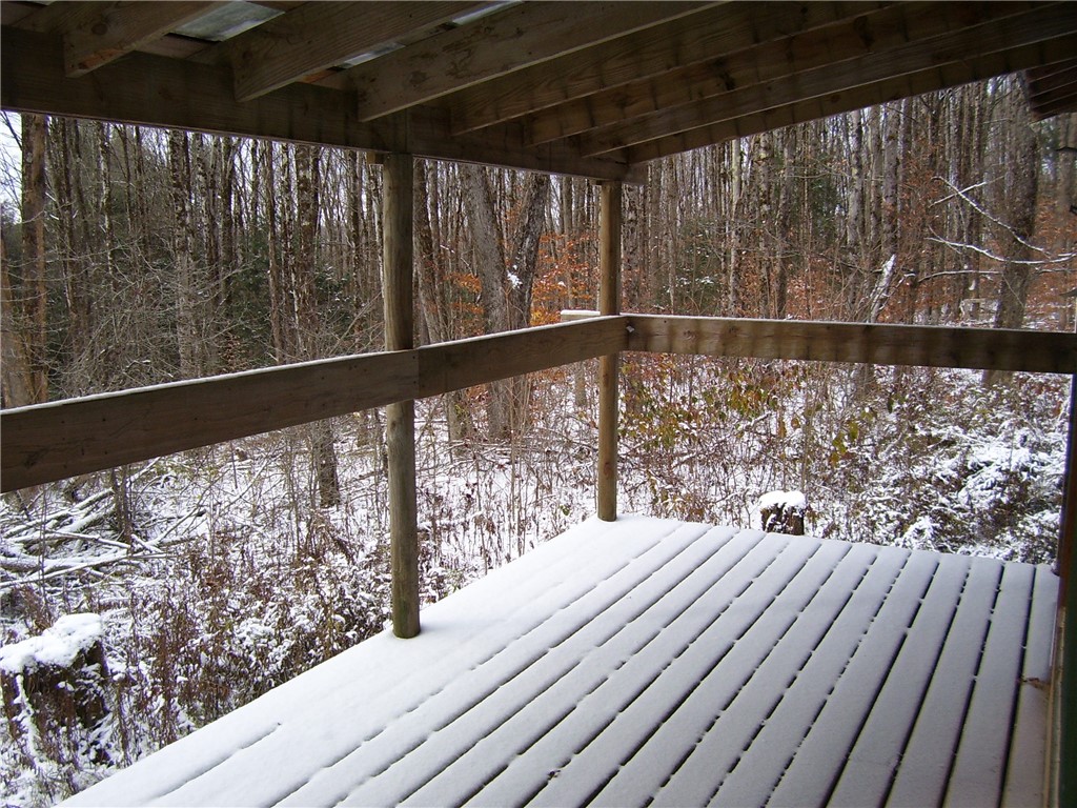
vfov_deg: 41.8
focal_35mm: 34
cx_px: 538
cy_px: 404
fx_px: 1058
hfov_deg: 54.0
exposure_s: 1/350
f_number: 2.7
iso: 80
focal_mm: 5.6
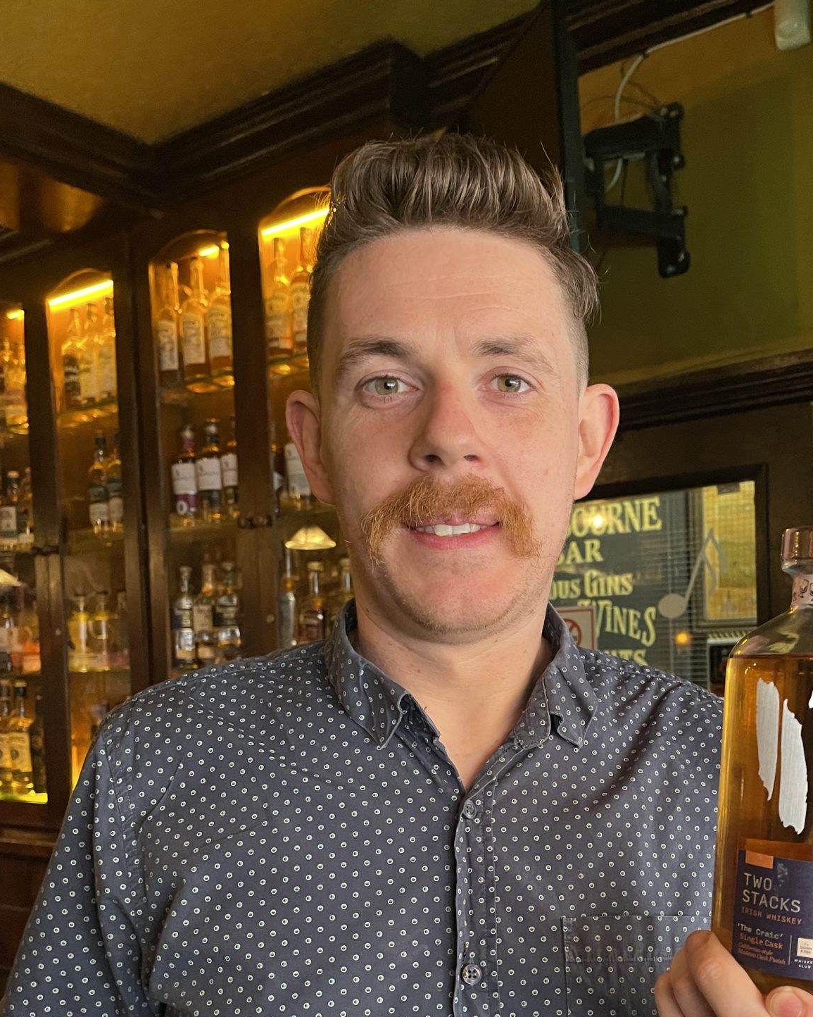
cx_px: 509
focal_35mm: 36
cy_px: 688
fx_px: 1083
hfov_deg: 40.9
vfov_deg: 49.3
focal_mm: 5.1
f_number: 1.6
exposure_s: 1/50
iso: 320
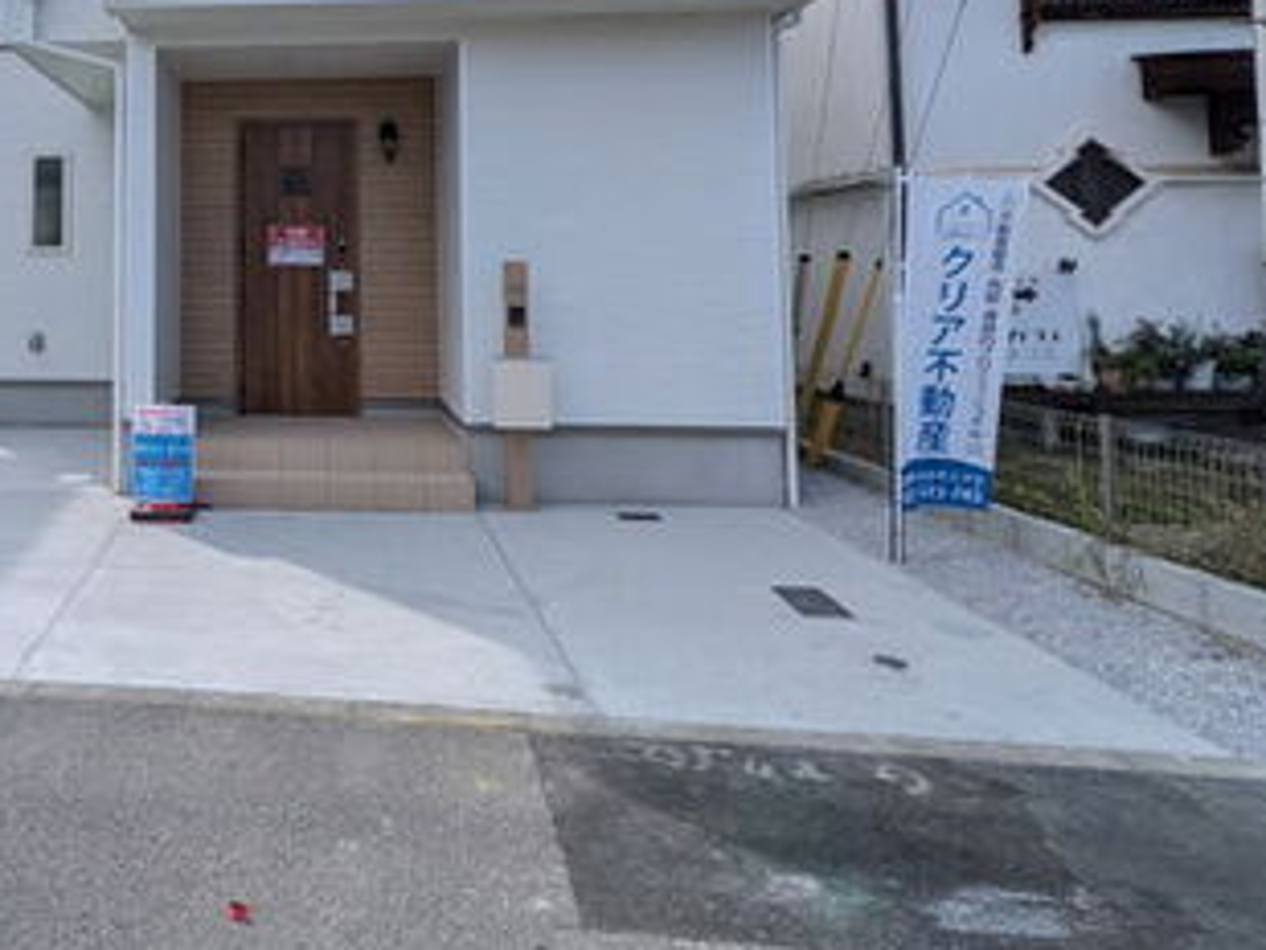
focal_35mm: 29
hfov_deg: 56.1
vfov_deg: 46.1
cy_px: 209
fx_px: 1061
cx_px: 213
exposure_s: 1/2915
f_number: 2.2
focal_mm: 1.83
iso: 50
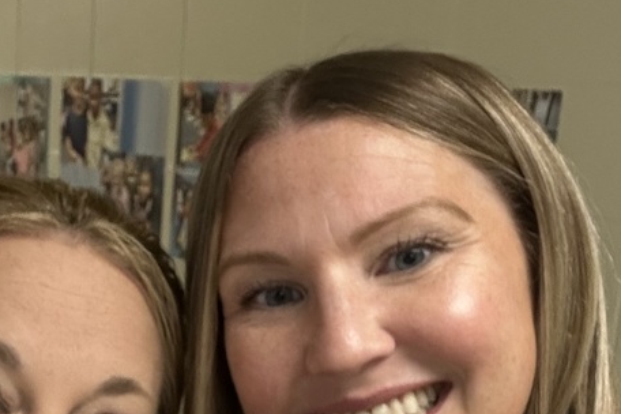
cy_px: 373
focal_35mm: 70
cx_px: 114
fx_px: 1207
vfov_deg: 19.1
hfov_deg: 28.2
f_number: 1.9
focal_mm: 2.69
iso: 100
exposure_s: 1/41
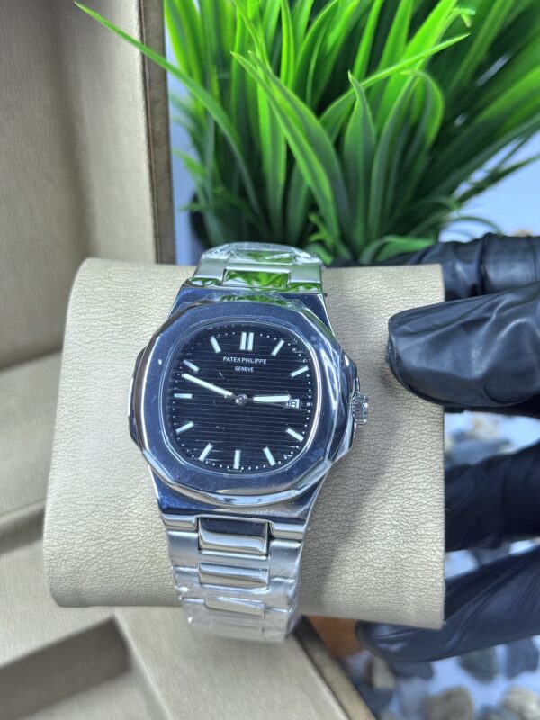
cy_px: 360
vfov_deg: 39.7
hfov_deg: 30.3
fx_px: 998
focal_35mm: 48
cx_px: 270
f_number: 1.78
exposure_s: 1/106
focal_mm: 6.76
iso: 100
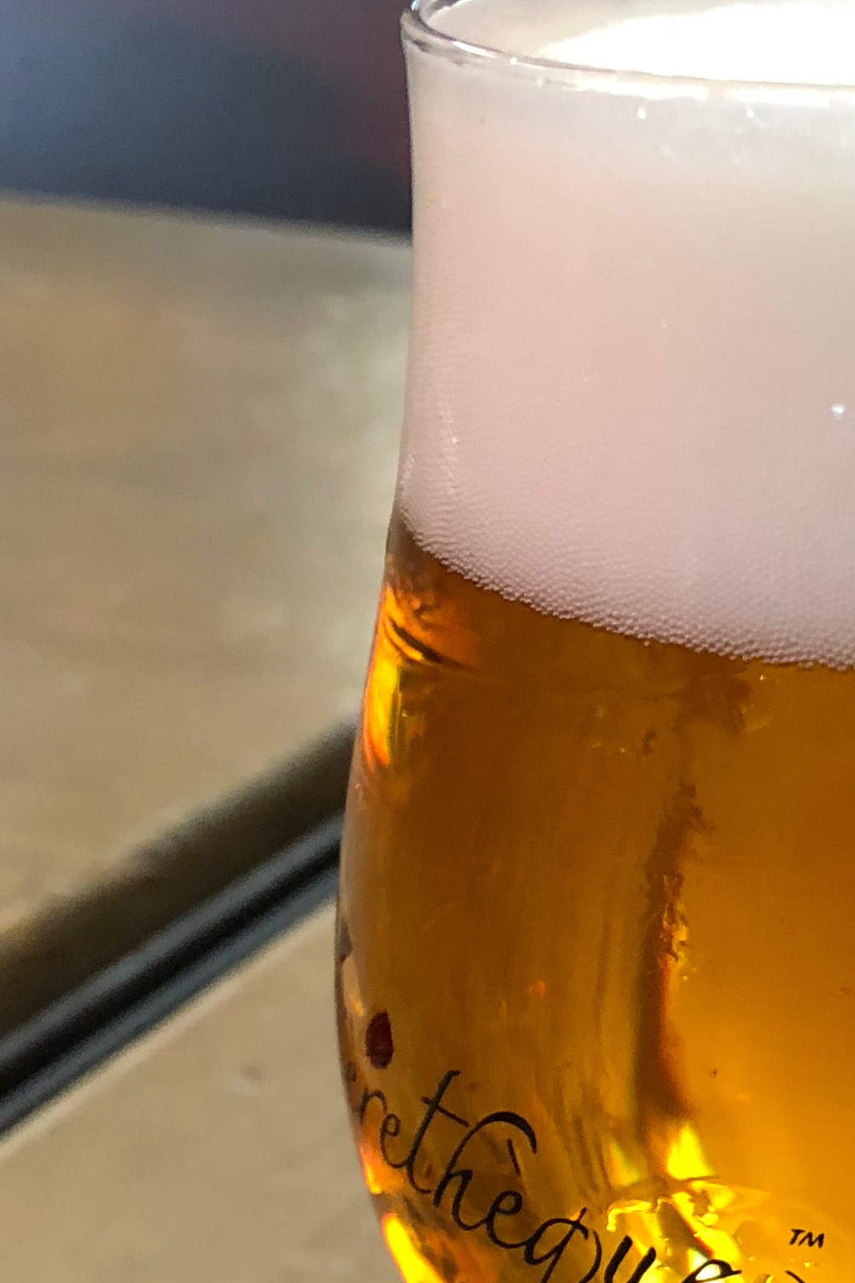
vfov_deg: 26.6
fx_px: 2707
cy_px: 789
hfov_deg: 17.2
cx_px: 1006
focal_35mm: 76
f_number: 1.8
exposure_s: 1/14
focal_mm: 4
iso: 100
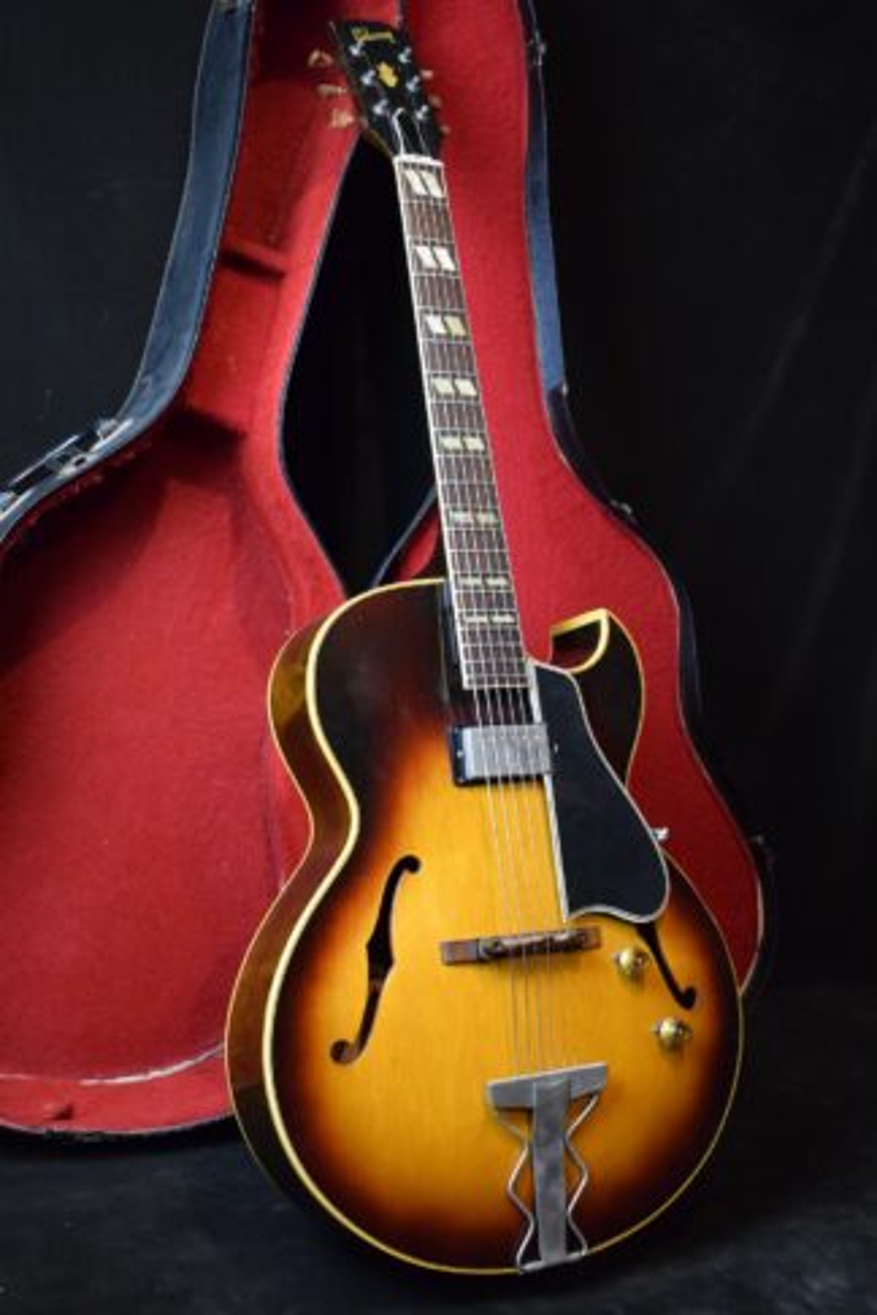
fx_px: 1589
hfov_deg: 30.8
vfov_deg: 45.0
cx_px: 438
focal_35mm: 44
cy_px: 658
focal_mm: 29
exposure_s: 1/60
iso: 3200
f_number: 4.2
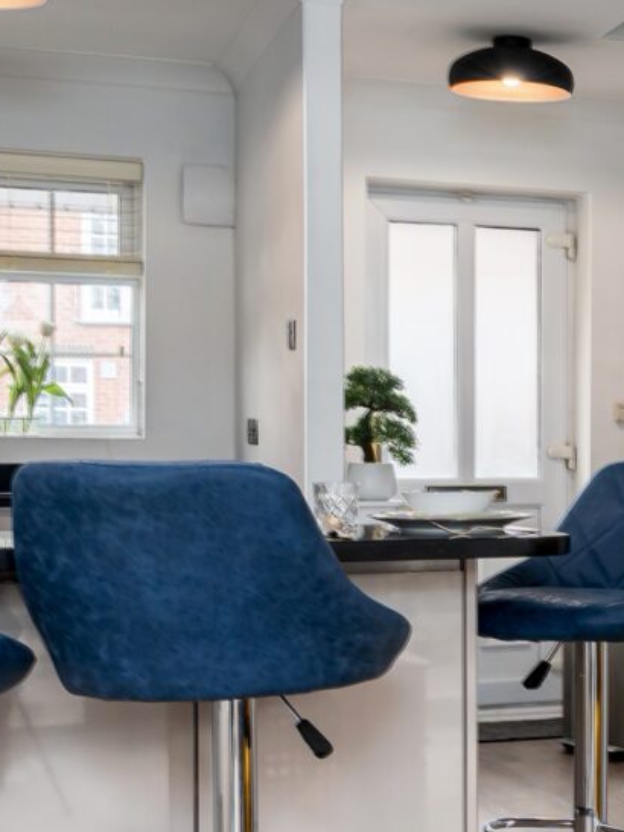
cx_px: 886
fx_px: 1731
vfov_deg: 26.8
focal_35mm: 72
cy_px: 587
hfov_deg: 18.5
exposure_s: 1/40
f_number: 7.1
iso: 320
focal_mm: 16
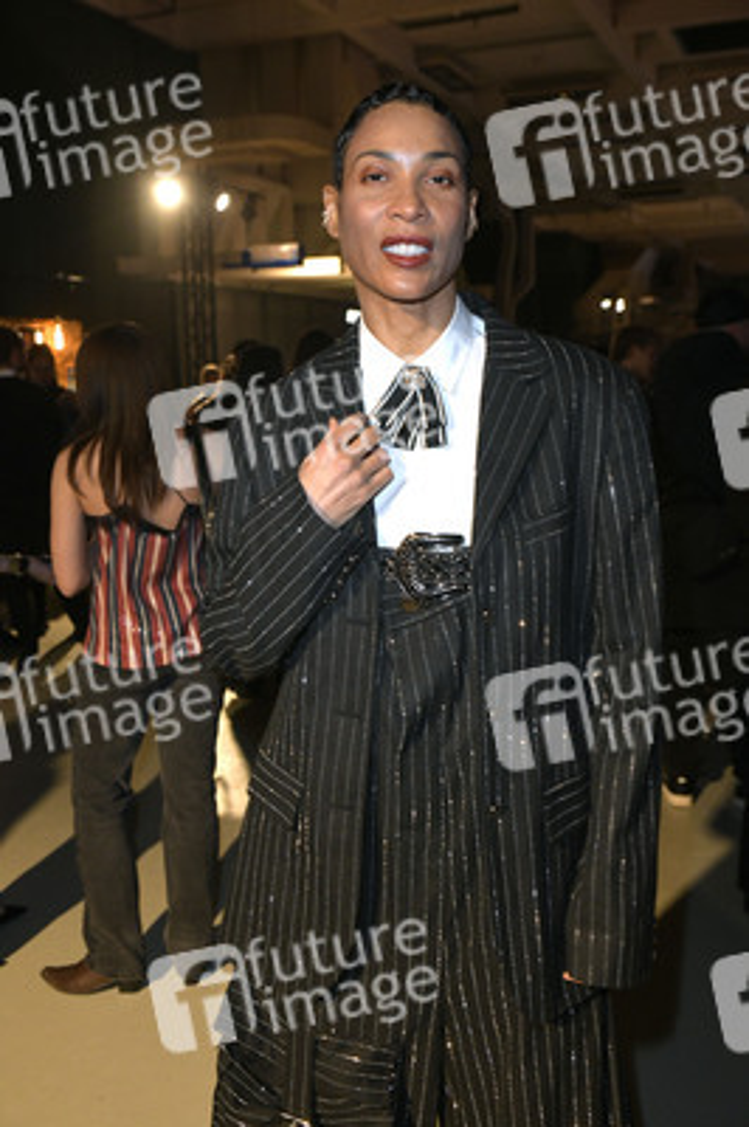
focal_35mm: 35
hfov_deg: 37.8
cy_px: 564
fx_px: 1094
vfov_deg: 54.5
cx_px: 374
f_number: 5.6
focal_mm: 35
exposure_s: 1/125
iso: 2000
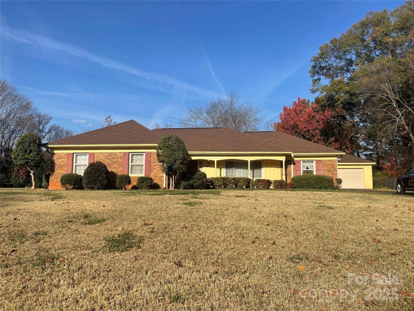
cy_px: 156
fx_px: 311
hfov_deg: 67.3
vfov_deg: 53.1
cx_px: 207
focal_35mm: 26
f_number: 1.6
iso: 32
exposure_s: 1/3401
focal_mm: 4.2
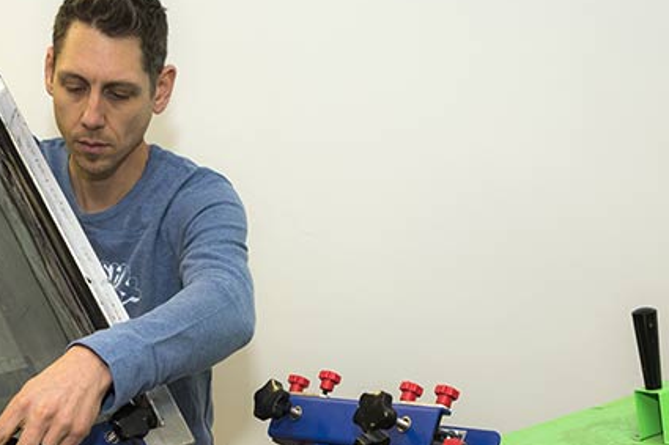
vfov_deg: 22.4
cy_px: 321
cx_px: 102
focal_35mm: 60
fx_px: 1115
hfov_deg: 32.2
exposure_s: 1/160
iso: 500
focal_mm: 34
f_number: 5.6
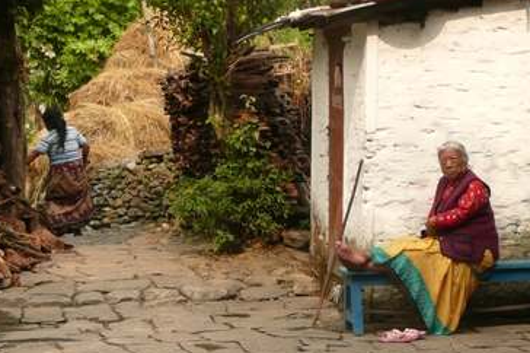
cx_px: 349
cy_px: 200
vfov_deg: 11.9
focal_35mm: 115
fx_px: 1691
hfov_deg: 17.8
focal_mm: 11
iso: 100
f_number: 4.5
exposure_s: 1/200
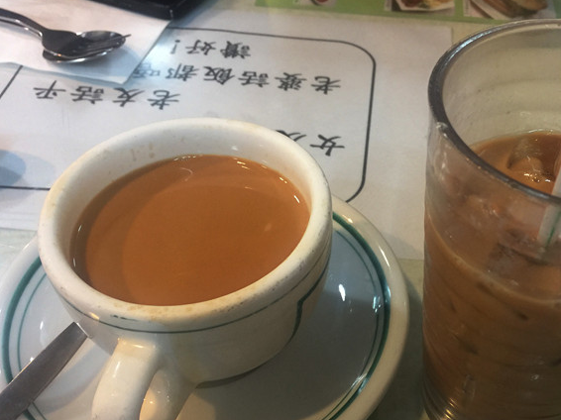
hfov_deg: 45.2
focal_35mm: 41
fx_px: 664
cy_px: 282
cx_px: 371
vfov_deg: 34.8
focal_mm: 4.15
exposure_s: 1/17
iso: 80
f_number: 2.2
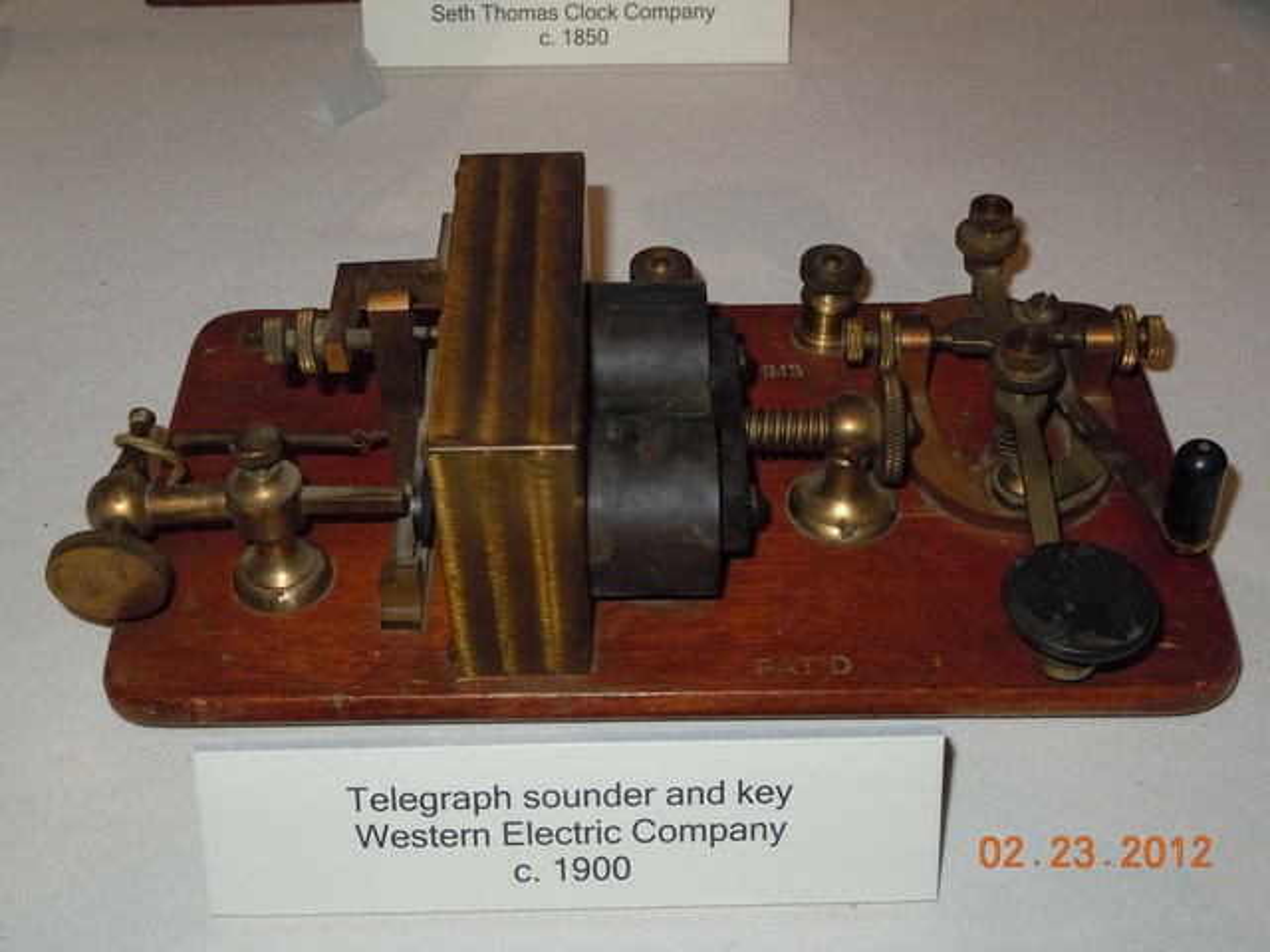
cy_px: 476
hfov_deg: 42.1
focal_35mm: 45
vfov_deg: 32.2
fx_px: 1651
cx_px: 635
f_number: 4.6
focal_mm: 8.1
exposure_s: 1/30
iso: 200
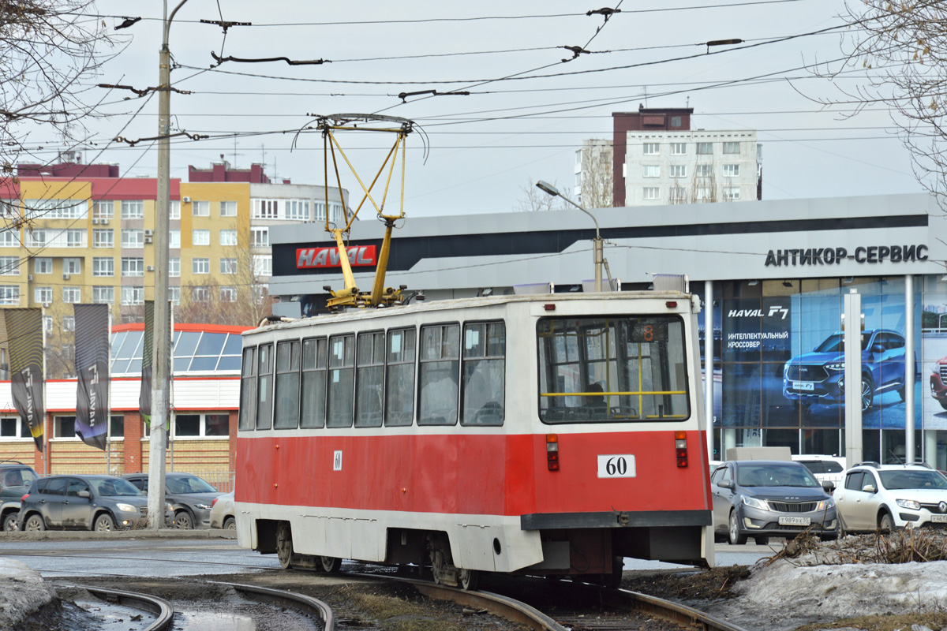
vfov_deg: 8.7
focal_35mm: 158
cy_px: 316
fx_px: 4143
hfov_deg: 13.0
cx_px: 474
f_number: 8
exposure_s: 1/250
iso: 100
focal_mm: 105
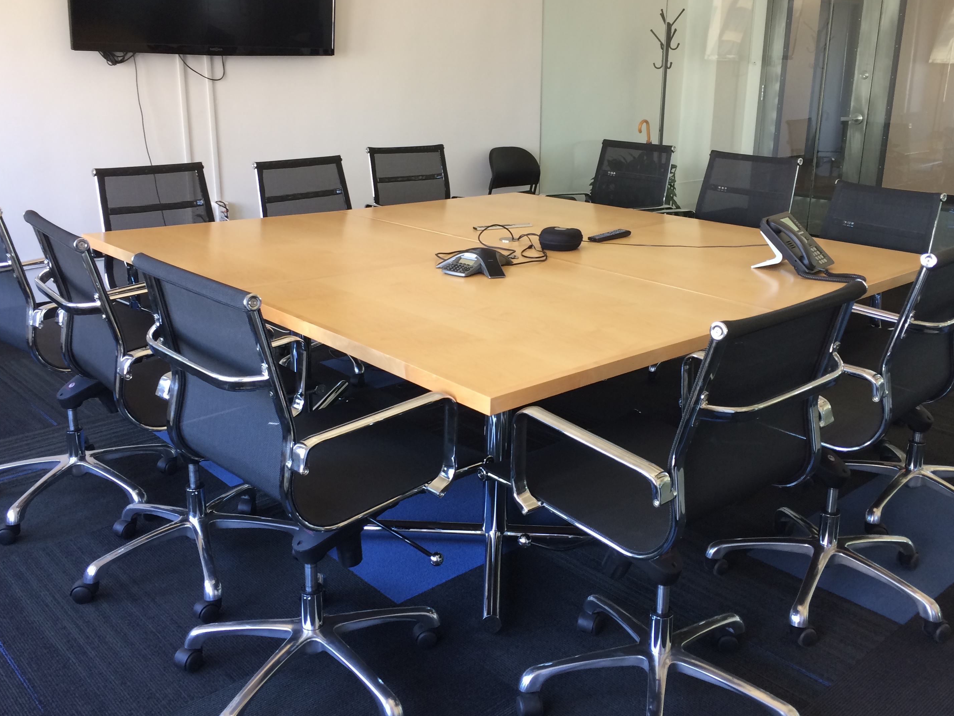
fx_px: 909
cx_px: 496
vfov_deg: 42.9
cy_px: 315
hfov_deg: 55.3
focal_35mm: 33
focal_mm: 4.15
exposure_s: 1/30
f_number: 2.2
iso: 50
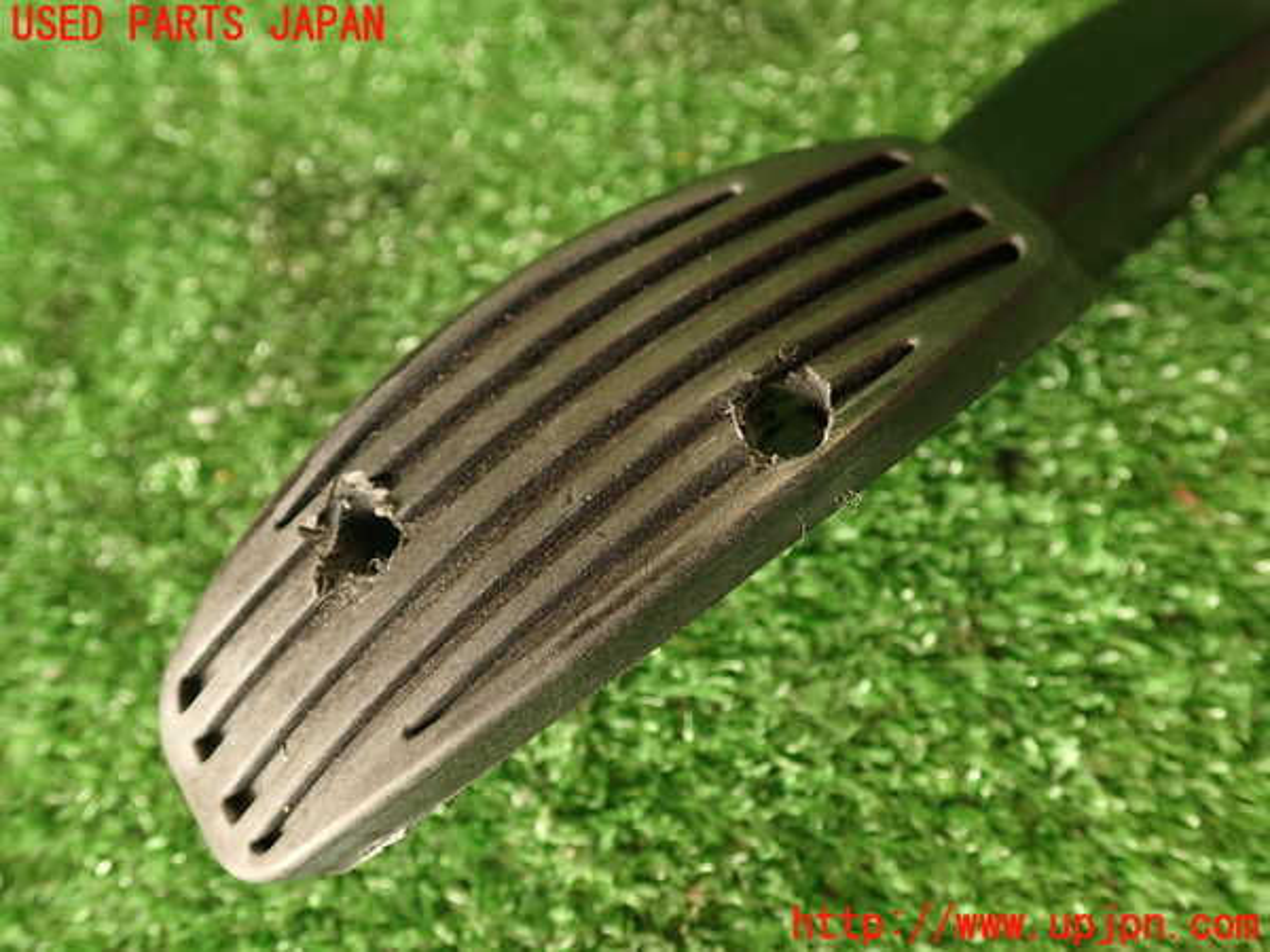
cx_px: 635
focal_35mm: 32
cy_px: 476
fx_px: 1174
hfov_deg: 56.8
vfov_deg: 44.2
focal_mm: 5.79
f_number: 2.4
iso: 200
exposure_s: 1/50
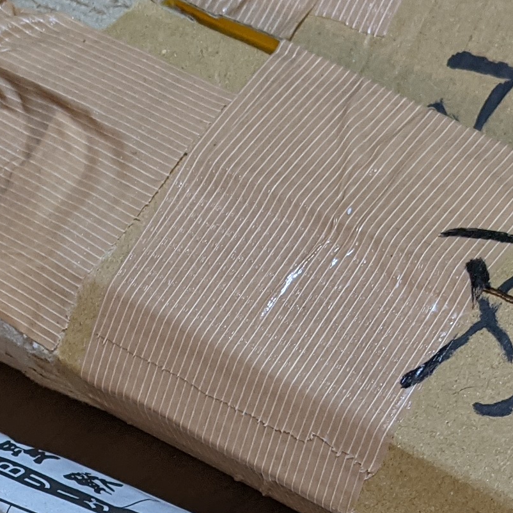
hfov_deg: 14.5
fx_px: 2012
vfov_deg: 13.9
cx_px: 127
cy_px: 681
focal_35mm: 120
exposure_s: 1/27.1
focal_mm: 4.38
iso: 54
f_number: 1.73
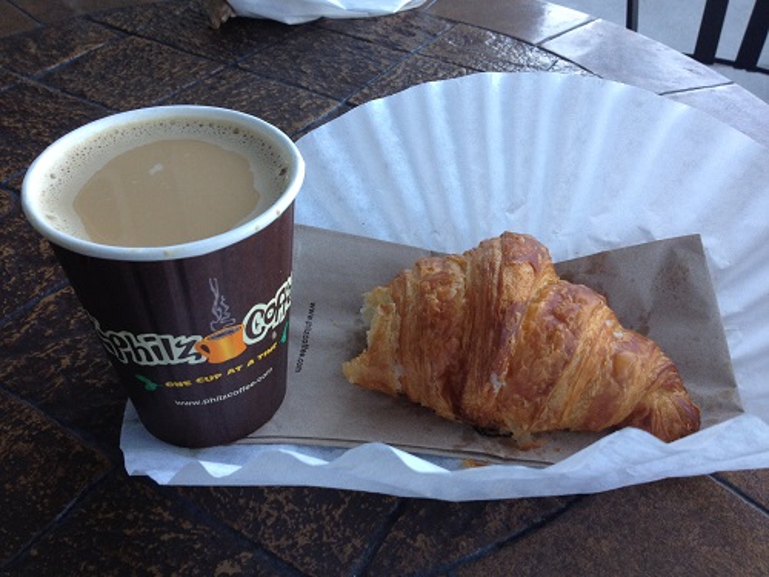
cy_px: 288
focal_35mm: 35
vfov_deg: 40.7
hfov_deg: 52.6
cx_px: 384
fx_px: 778
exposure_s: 1/120
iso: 80
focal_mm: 4.28
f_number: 2.4
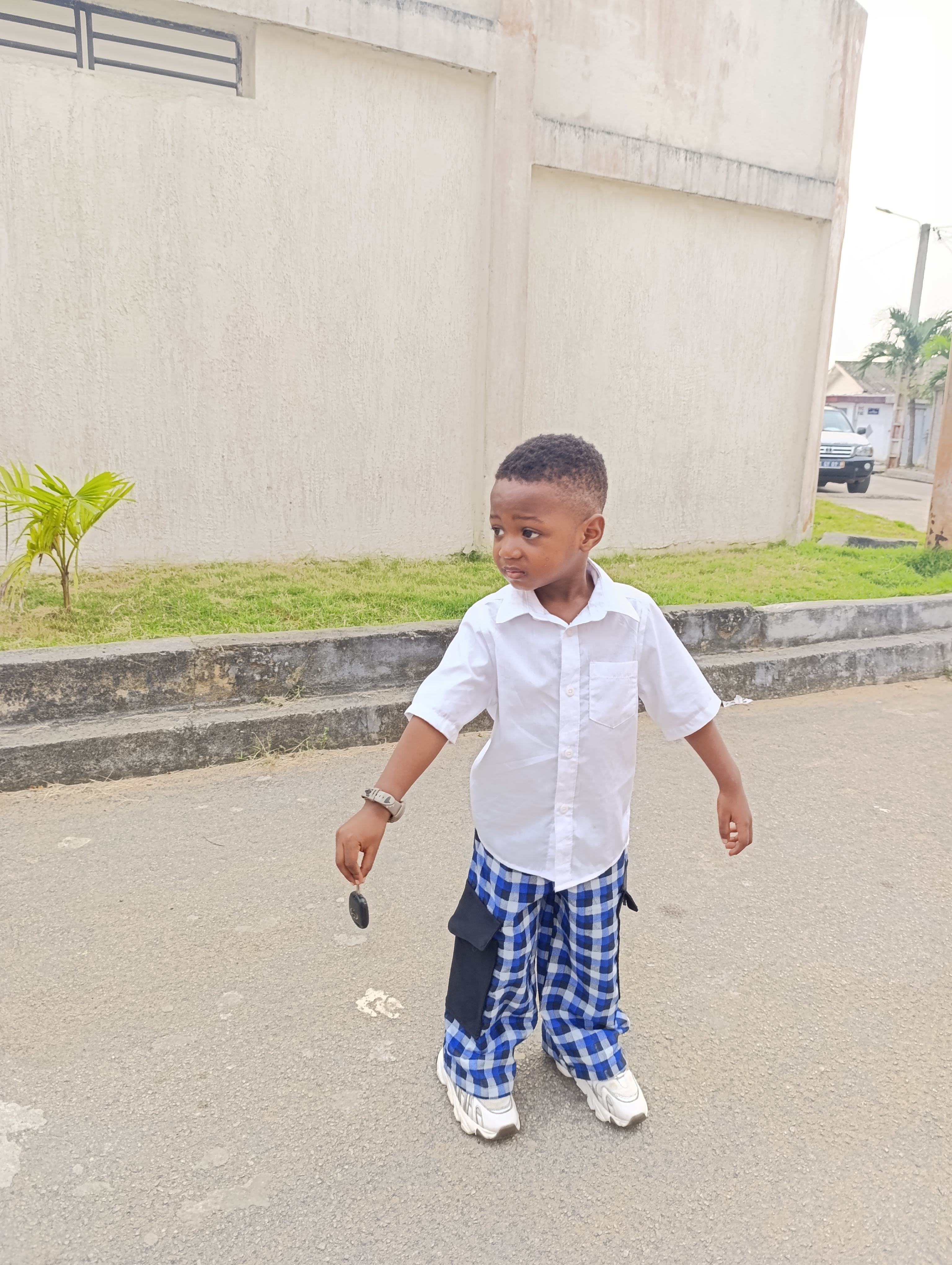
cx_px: 476
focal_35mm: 23
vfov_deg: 73.8
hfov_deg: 59.0
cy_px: 632
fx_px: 841
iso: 64
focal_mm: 6.14
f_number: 1.6
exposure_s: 1/100
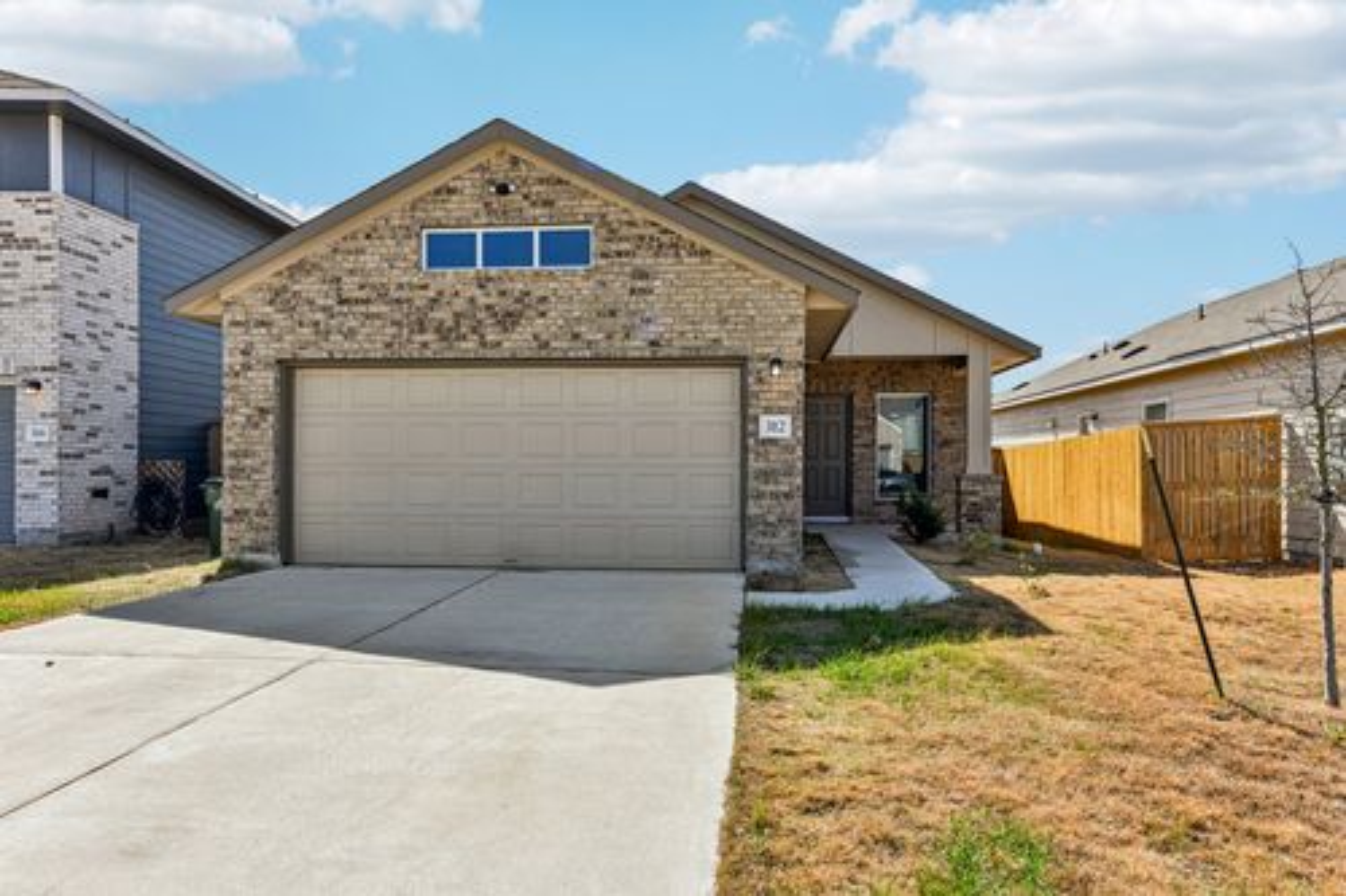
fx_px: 860
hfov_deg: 76.1
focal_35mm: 23
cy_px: 448
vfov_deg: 55.1
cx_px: 673
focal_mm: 23
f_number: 8
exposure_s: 1/400
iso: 100
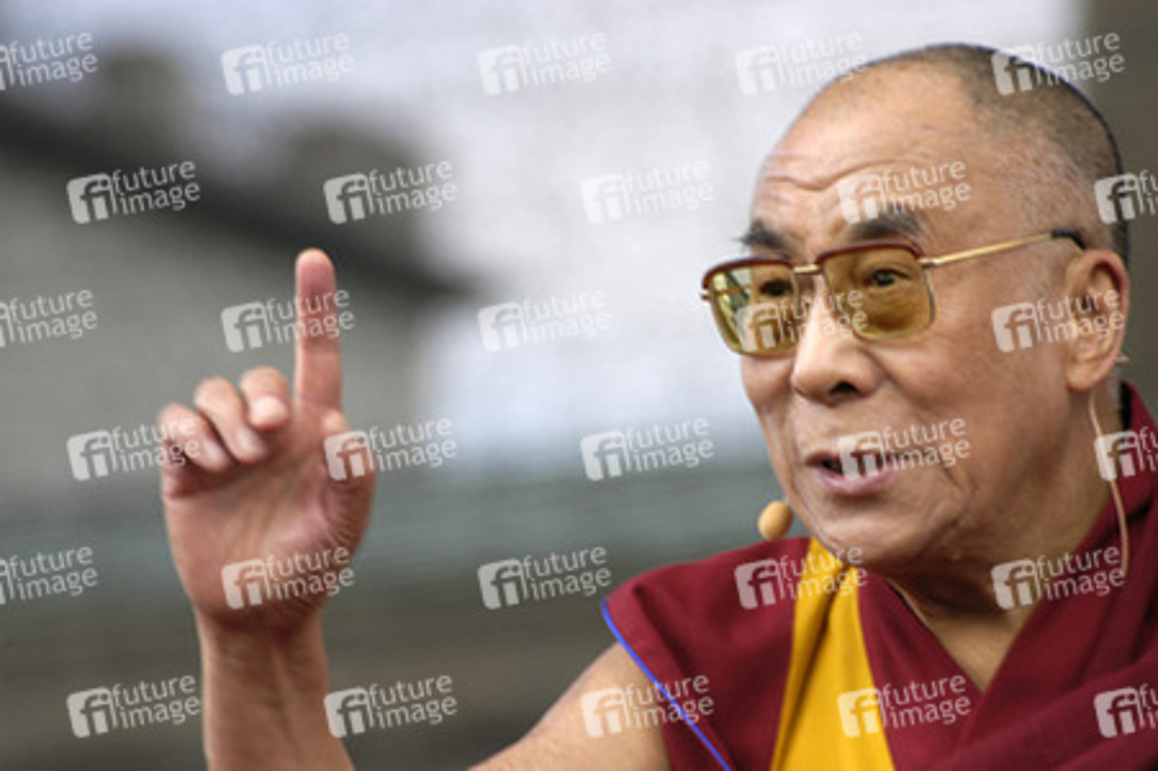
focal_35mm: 330
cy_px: 386
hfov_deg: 6.2
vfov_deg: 4.2
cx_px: 579
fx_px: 10607
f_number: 6.3
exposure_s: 1/100
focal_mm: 220
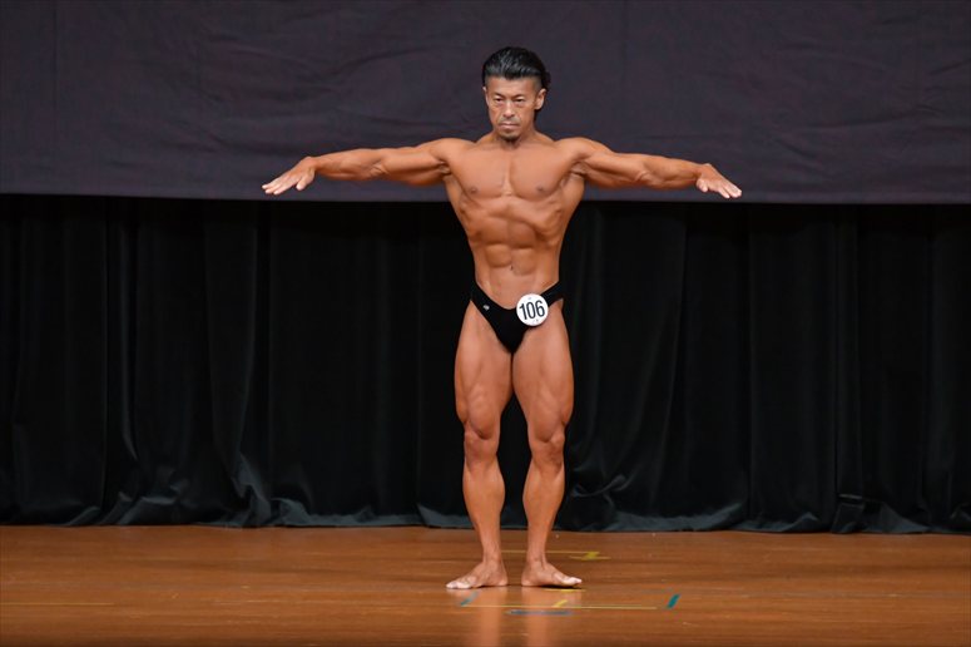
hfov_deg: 7.2
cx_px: 486
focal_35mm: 285
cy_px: 324
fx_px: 7683
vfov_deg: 4.8
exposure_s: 1/400
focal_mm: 190
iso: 4000
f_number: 5.6
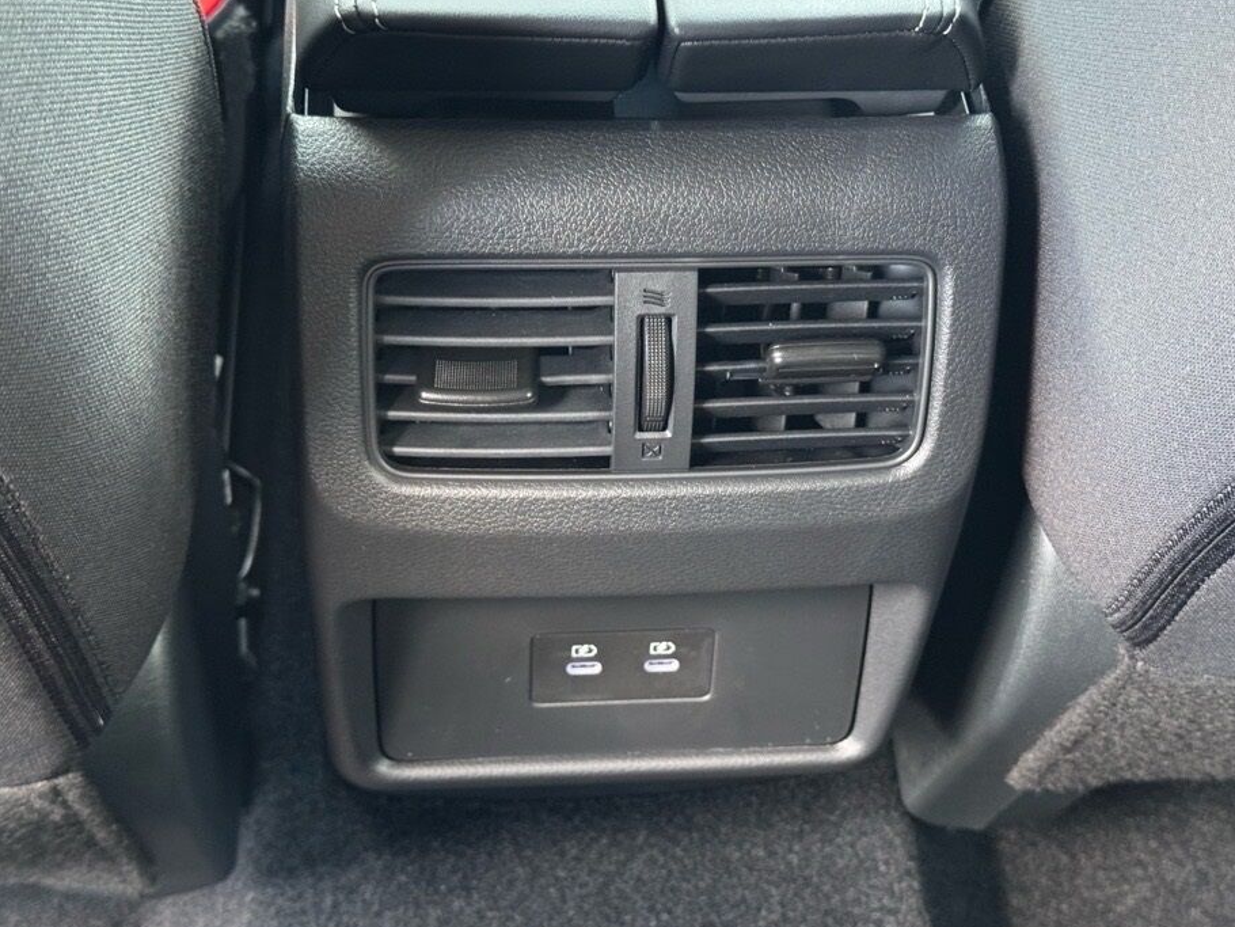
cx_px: 670
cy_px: 426
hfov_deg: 35.5
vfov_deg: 27.0
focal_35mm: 54
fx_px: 1927
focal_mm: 6.76
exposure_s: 1/50
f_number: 1.78
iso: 250
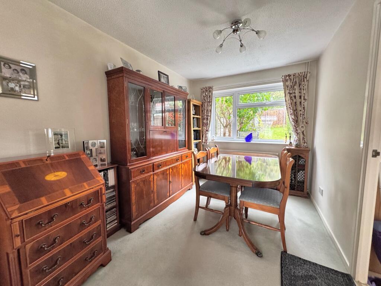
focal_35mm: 14
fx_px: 154
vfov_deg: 85.7
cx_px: 190
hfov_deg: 102.1
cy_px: 143
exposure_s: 1/84
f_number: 2.2
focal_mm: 2.22
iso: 320
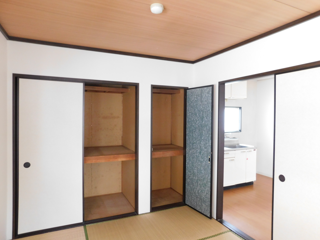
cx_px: 160
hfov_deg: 73.9
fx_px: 213
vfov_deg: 58.9
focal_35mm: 23
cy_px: 120
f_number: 3
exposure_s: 1/30
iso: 320
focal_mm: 4
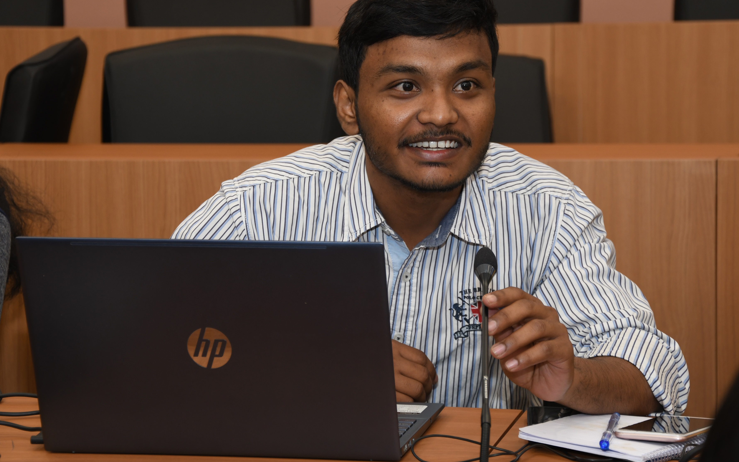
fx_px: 2215
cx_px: 384
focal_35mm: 110
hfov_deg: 18.9
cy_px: 207
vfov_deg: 11.9
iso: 400
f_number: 5.3
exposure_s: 1/50
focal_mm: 66
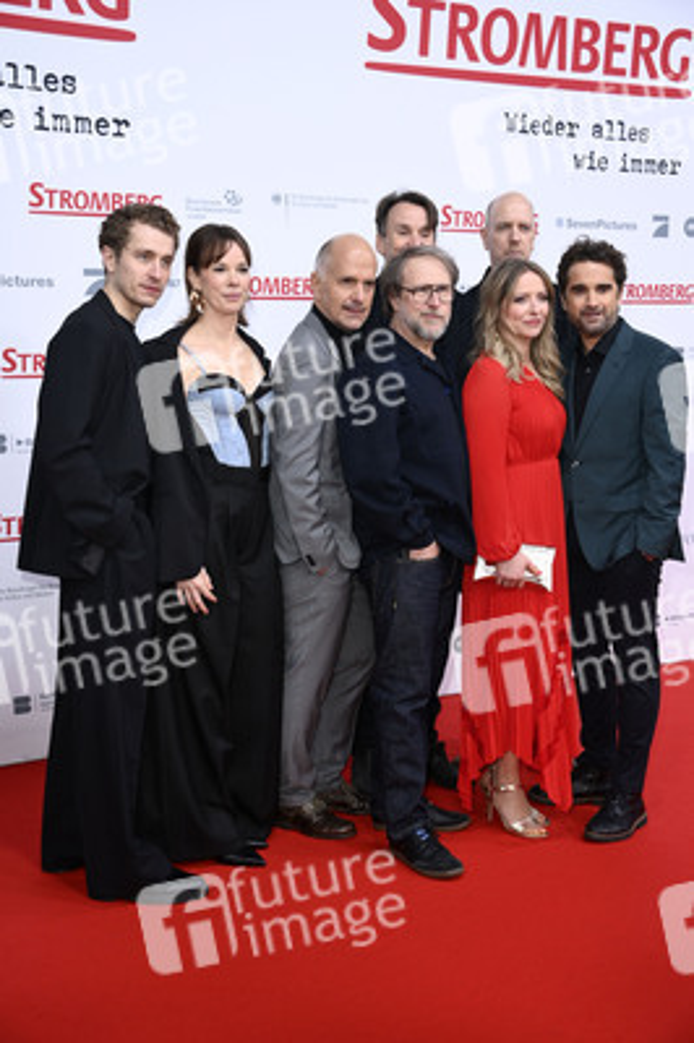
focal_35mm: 45
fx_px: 1303
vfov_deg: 43.6
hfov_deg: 29.8
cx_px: 347
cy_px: 522
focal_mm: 45
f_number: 4.5
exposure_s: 1/250
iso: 640
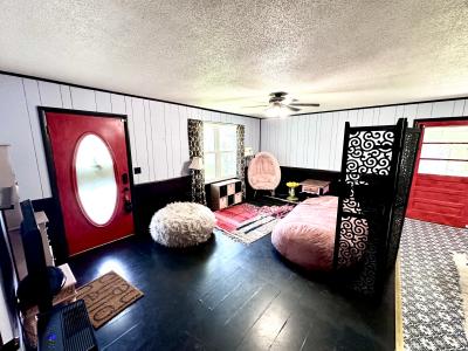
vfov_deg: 85.7
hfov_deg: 102.1
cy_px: 176
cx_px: 234
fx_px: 189
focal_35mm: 14
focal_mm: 2.22
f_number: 2.2
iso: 200
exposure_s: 1/60
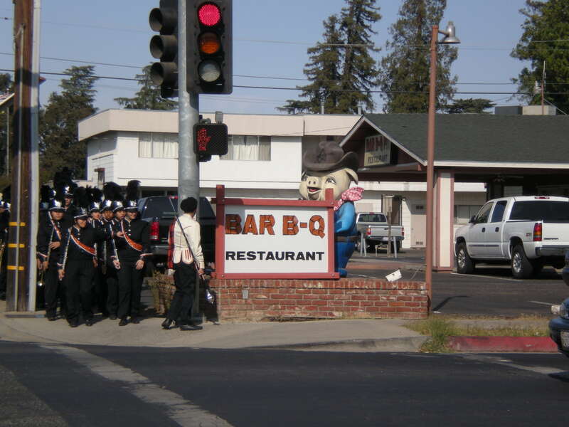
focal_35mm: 114
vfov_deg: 13.0
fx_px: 1874
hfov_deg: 17.3
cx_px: 284
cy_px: 214
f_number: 8.5
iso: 64
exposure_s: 1/226
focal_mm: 18.9
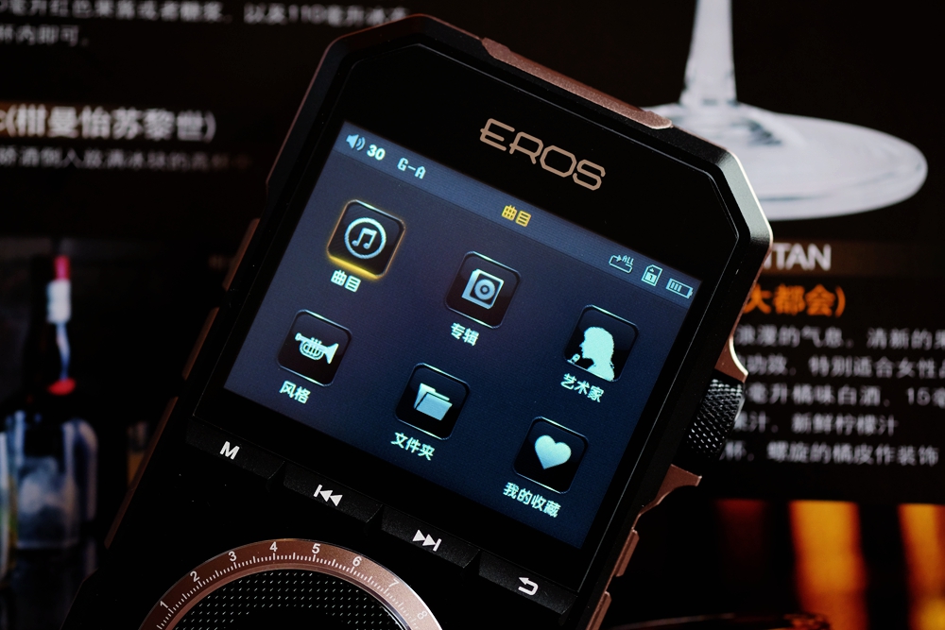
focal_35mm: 90
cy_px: 315
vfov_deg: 15.2
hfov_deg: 22.6
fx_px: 2363
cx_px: 472
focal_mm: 60
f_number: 2.4
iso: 1000
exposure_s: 1/100
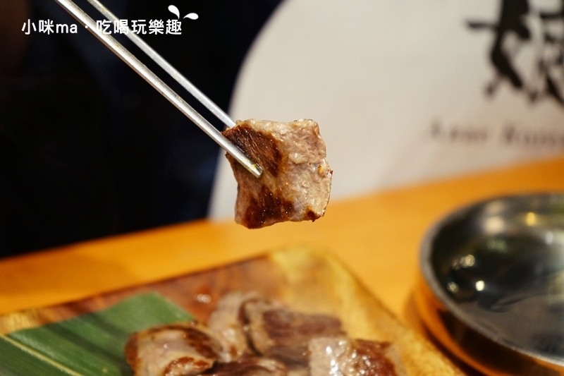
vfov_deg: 19.4
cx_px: 282
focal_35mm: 70
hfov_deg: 28.8
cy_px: 188
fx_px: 1096
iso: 3200
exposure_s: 1/80
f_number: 5.6
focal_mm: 70
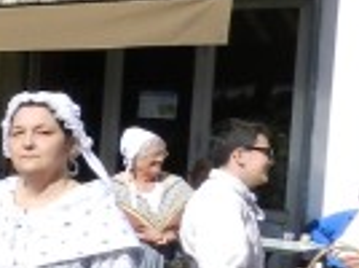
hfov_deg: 14.2
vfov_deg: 13.4
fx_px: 1139
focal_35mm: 110
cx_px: -410
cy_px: 158
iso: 160
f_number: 4.5
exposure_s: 1/800
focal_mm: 4
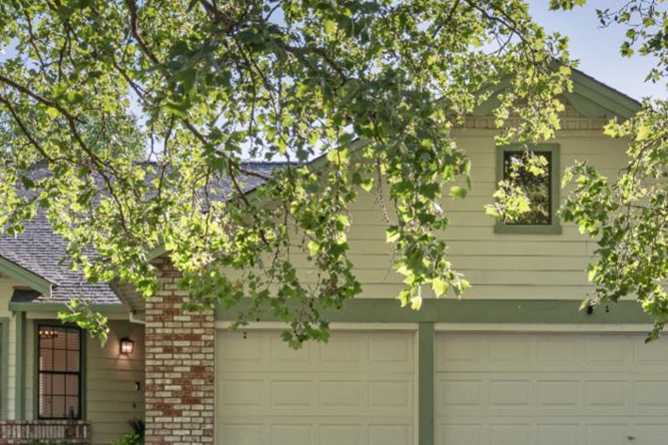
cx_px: 289
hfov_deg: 27.3
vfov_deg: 18.4
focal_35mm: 74
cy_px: 272
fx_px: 1373
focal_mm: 35
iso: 160
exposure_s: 1/100
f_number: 9
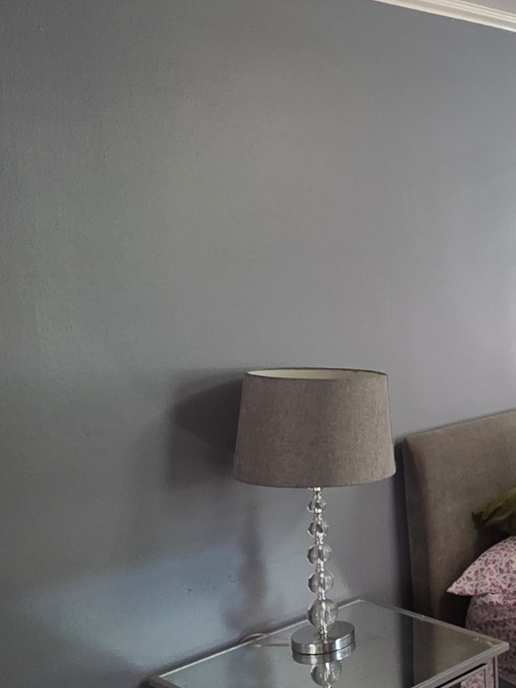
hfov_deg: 26.6
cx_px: 707
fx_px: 875
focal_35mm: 44
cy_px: 365
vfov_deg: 42.9
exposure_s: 1/60
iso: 200
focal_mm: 2.2
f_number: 1.9
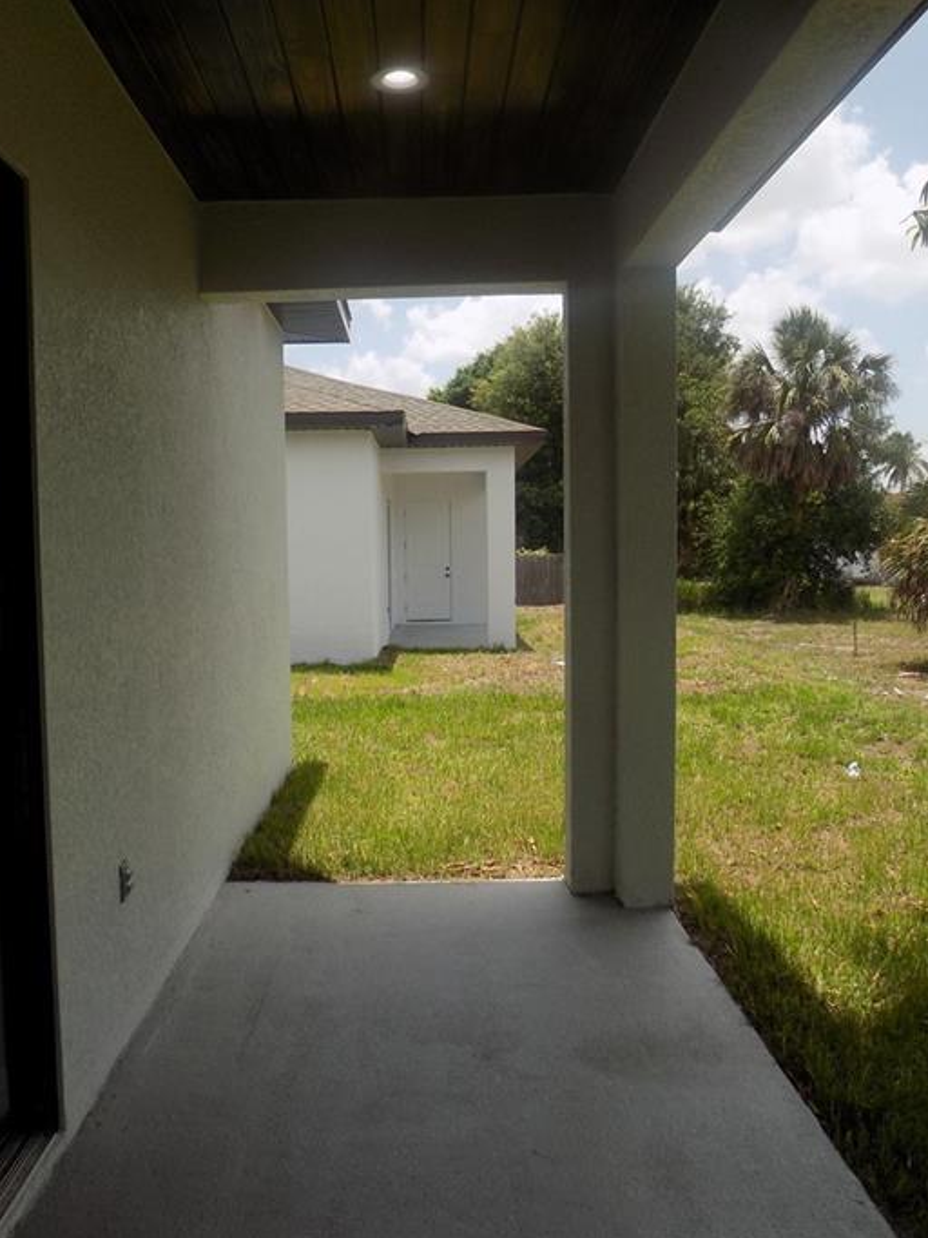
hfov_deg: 51.3
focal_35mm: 27
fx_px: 965
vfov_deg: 65.3
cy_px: 636
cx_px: 435
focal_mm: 4.3
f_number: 3.1
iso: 80
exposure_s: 1/800
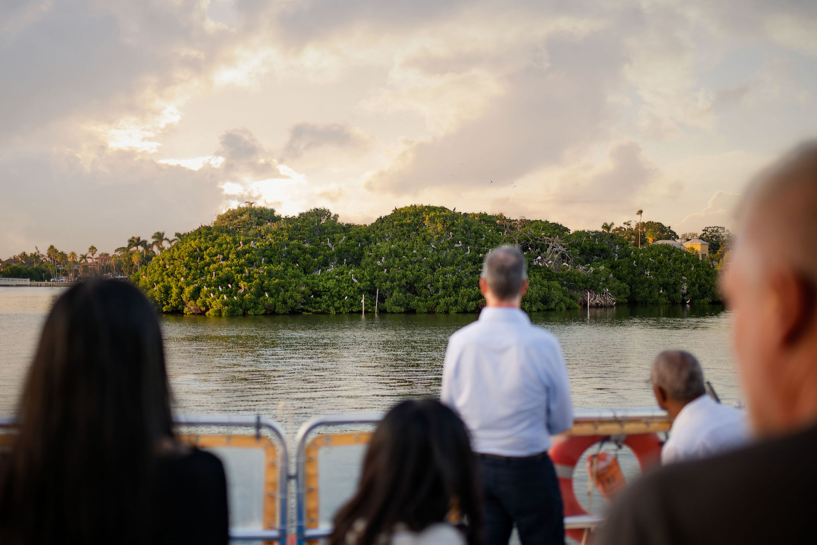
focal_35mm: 35
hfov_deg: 54.4
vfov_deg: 37.8
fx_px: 794
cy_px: 272
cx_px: 408
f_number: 1.4
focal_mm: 35
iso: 64
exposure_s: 1/500
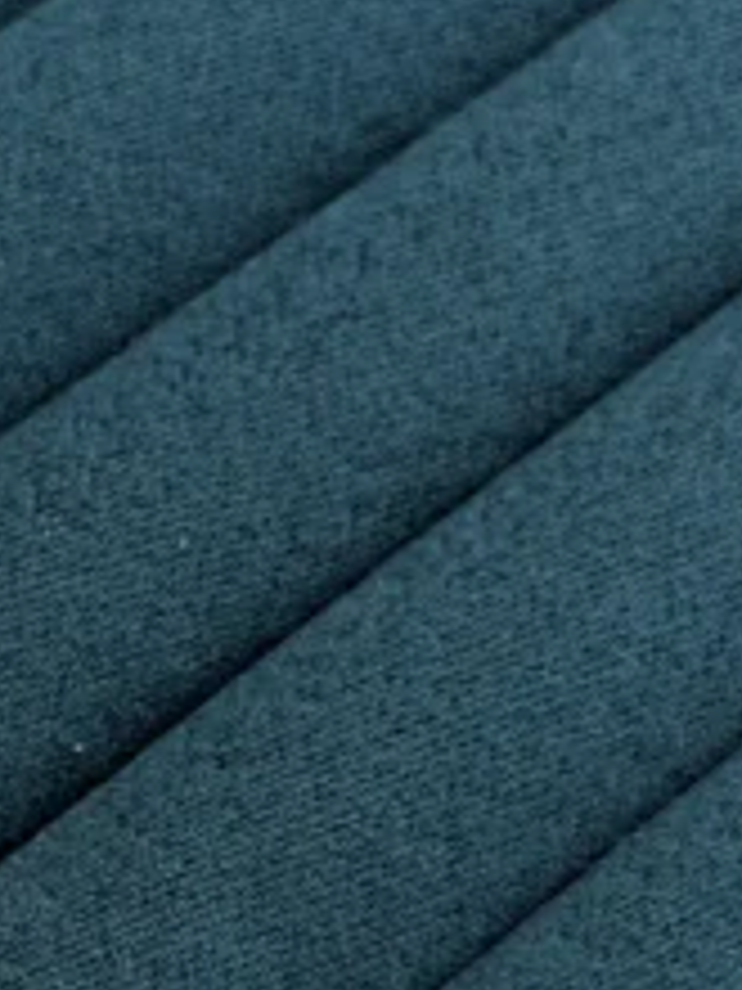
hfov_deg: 11.6
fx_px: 3573
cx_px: -144
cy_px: 700
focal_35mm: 125
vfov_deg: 15.7
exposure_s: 1/394
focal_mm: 6.76
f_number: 1.78
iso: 64
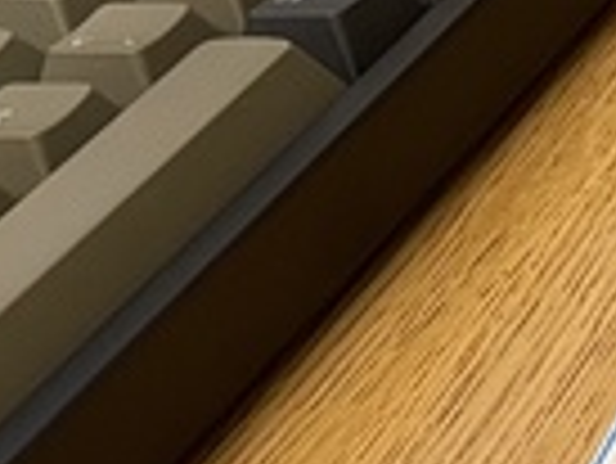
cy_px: -97
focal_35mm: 145
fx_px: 2583
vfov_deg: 10.1
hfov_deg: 11.6
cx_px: 1389
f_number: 1.6
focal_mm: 4.2
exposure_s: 1/60
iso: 250
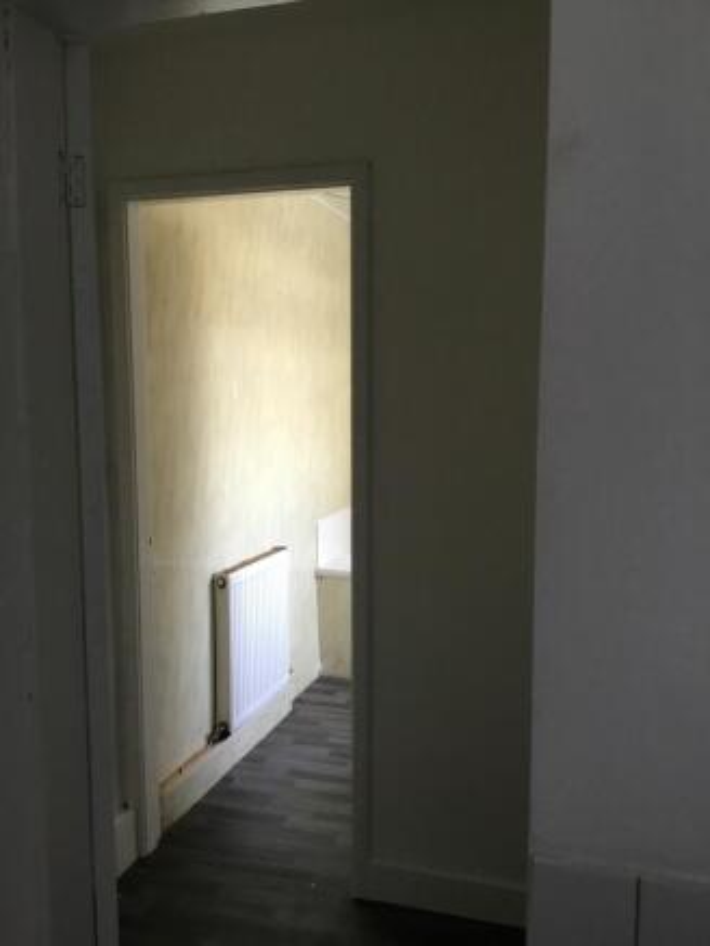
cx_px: 355
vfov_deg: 58.3
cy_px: 473
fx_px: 847
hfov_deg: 45.5
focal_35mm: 31
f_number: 2.4
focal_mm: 3.3
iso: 50
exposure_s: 1/33
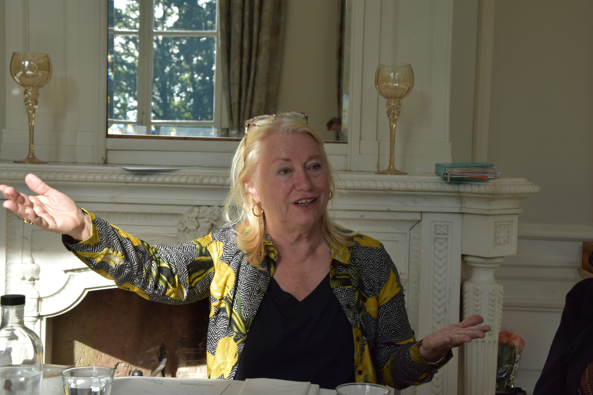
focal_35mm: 59
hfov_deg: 33.9
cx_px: 304
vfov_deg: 23.0
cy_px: 200
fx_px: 972
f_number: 8
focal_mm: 38
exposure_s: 1/250
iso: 220
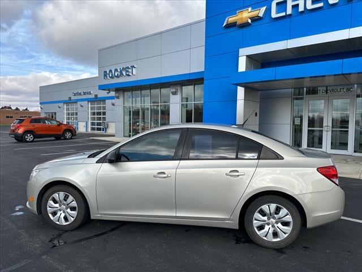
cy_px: 136
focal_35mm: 24
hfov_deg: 71.6
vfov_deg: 56.8
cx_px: 181
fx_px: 251
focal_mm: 6.86
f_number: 1.78
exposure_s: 1/2469
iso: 80
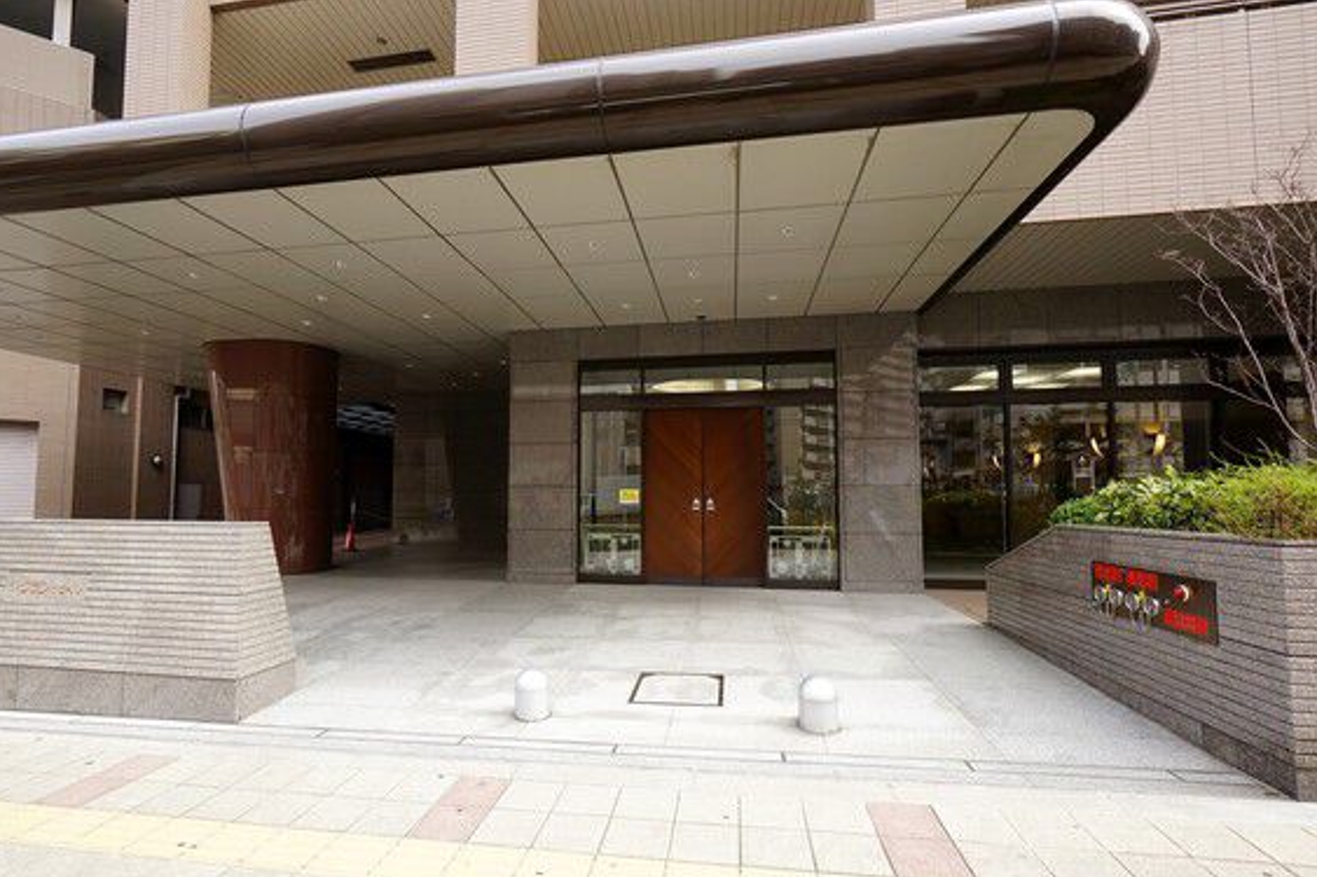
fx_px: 585
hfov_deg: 96.6
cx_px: 618
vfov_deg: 73.6
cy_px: 465
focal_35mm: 16
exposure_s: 1/60
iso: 400
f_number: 11
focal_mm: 10
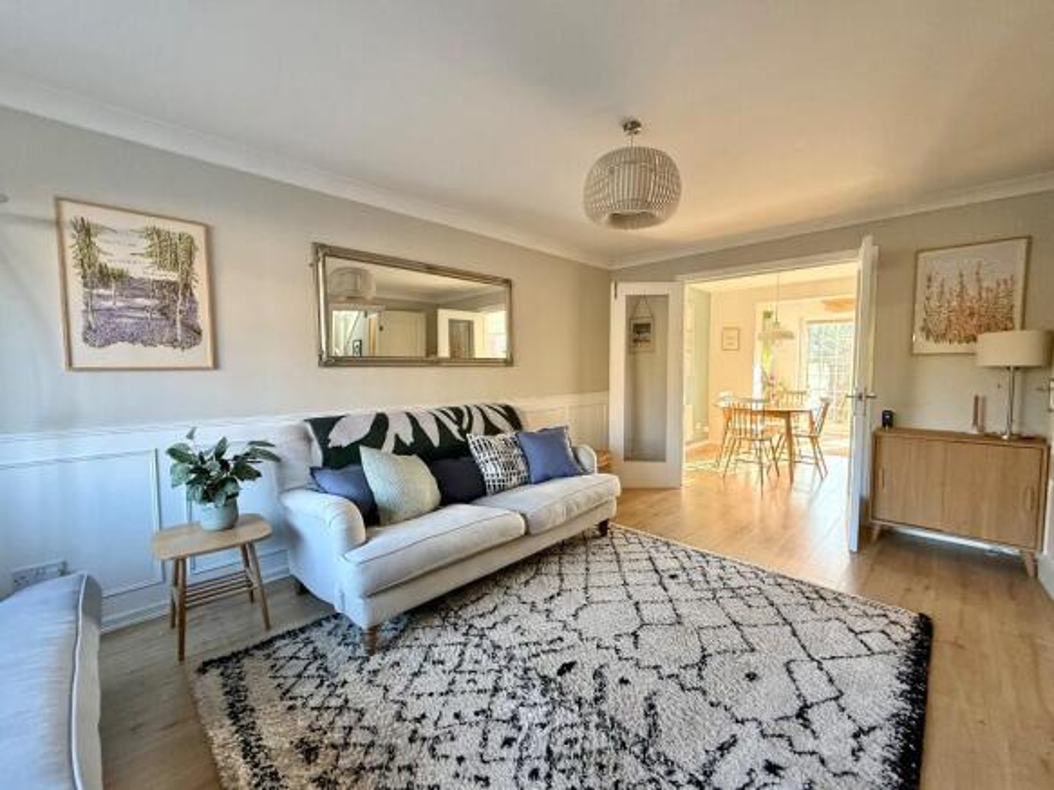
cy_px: 395
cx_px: 527
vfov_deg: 85.7
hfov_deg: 102.1
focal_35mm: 14
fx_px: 426
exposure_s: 1/99
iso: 250
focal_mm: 2.22
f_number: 2.2
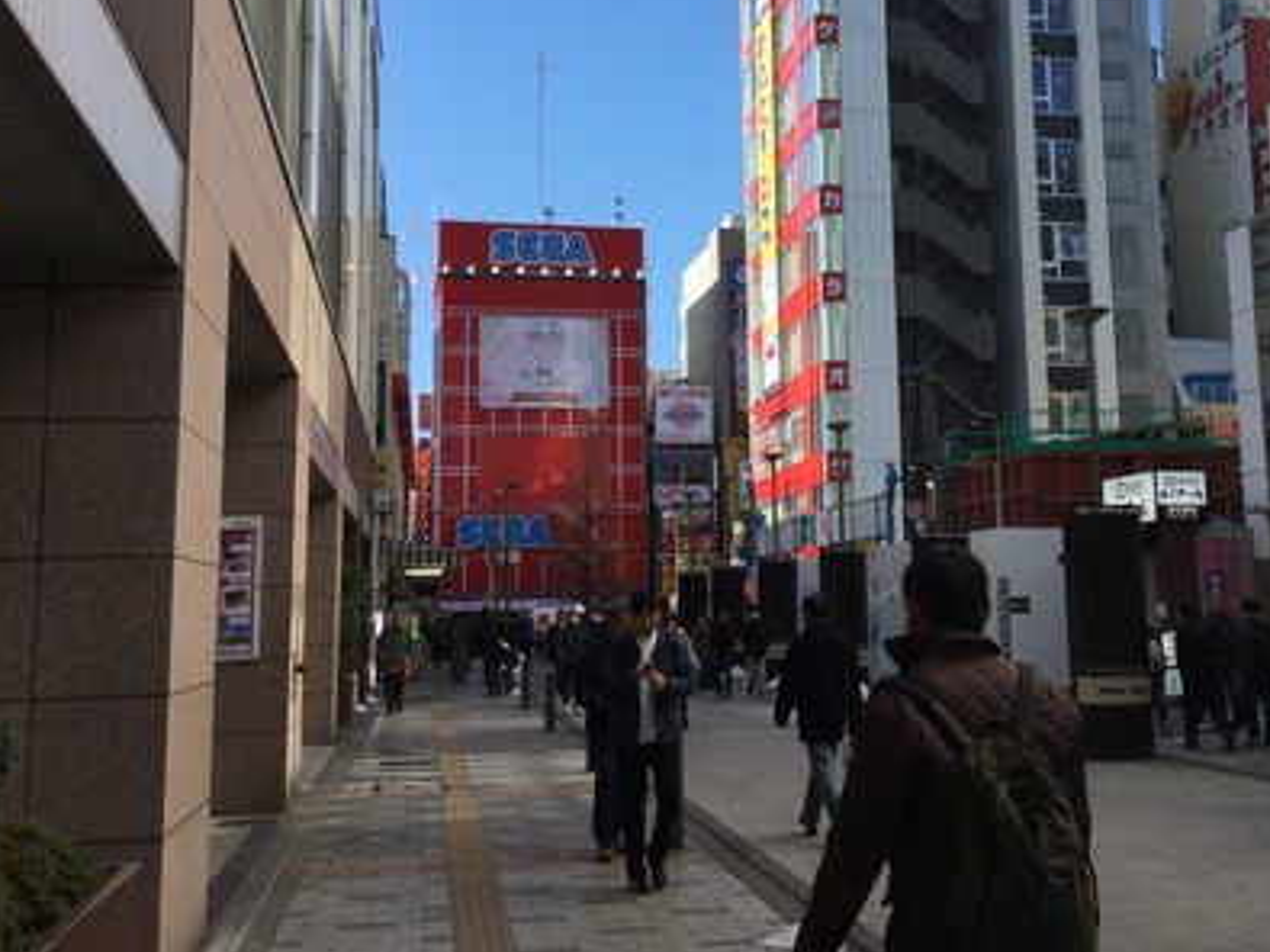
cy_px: 341
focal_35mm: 44
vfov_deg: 32.7
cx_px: 817
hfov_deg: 42.5
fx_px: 1614
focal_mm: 3.3
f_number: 2.4
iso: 25
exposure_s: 1/895
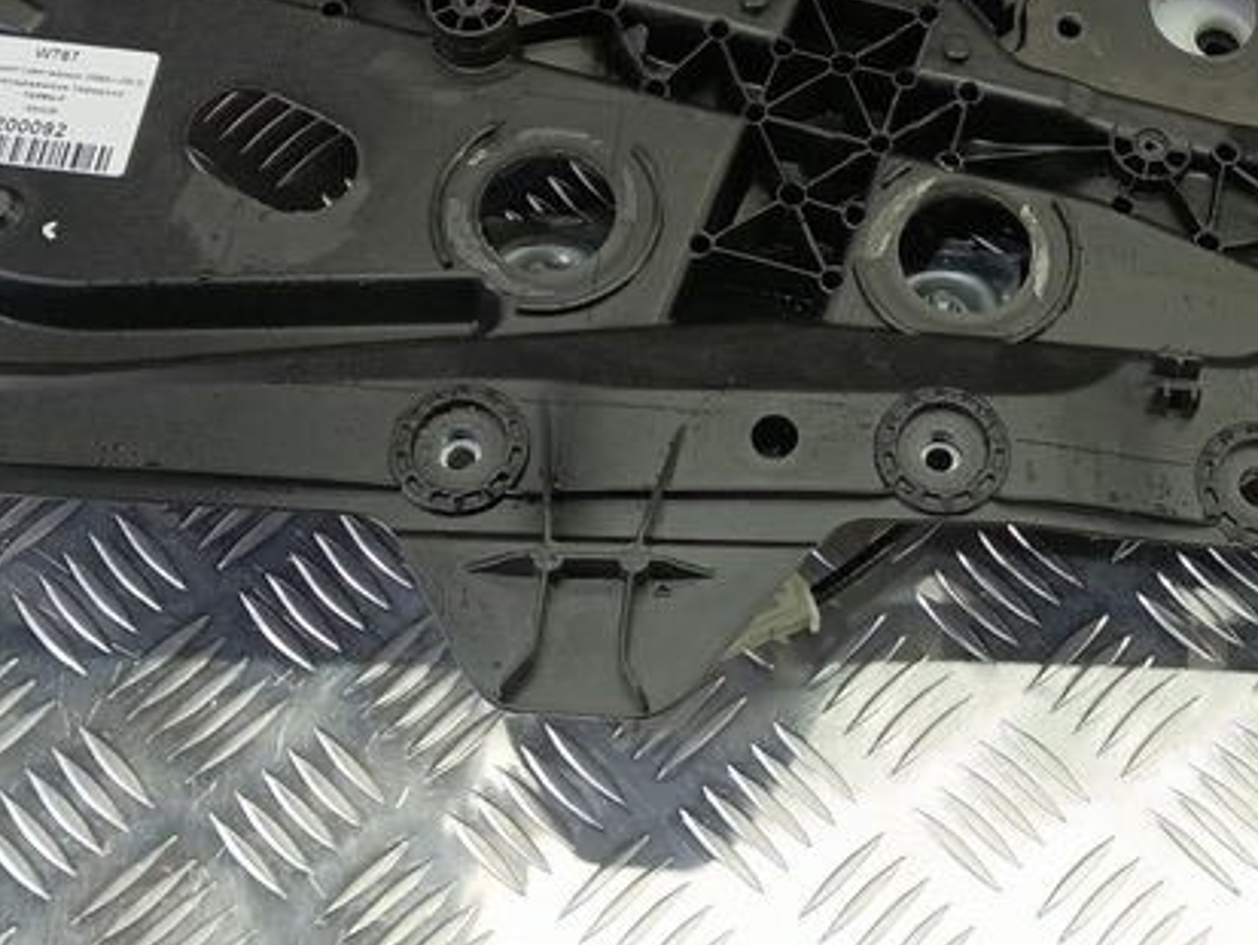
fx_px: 2072
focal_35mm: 57
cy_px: -46
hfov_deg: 33.2
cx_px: 920
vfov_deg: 24.3
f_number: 1.6
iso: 161
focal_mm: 4.11
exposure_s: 1/50
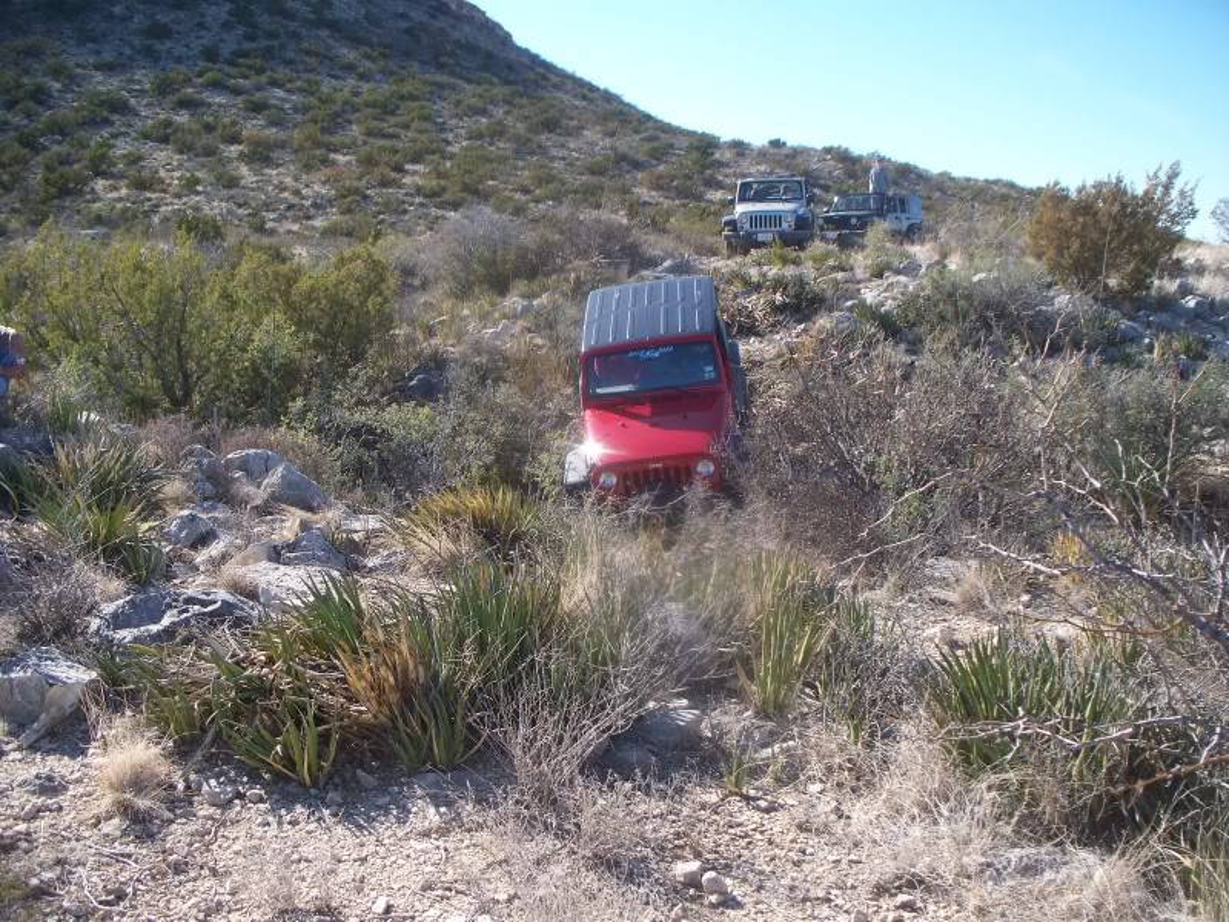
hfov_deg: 51.4
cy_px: 461
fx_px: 1278
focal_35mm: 36
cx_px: 614
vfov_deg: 39.7
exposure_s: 1/500
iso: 64
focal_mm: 7.5
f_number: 2.8
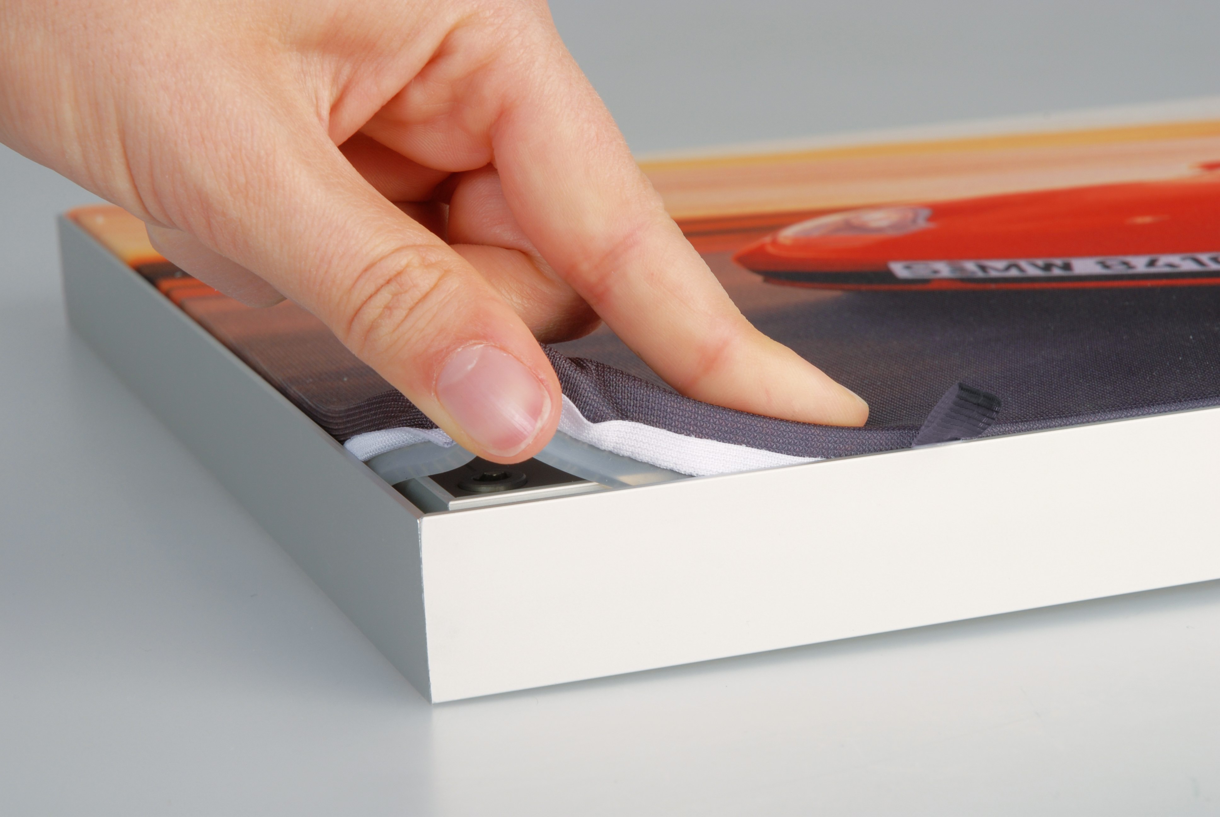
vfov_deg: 13.1
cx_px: 610
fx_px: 3563
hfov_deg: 19.4
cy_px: 408
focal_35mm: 105
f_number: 16
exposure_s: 1/60
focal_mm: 70
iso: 100
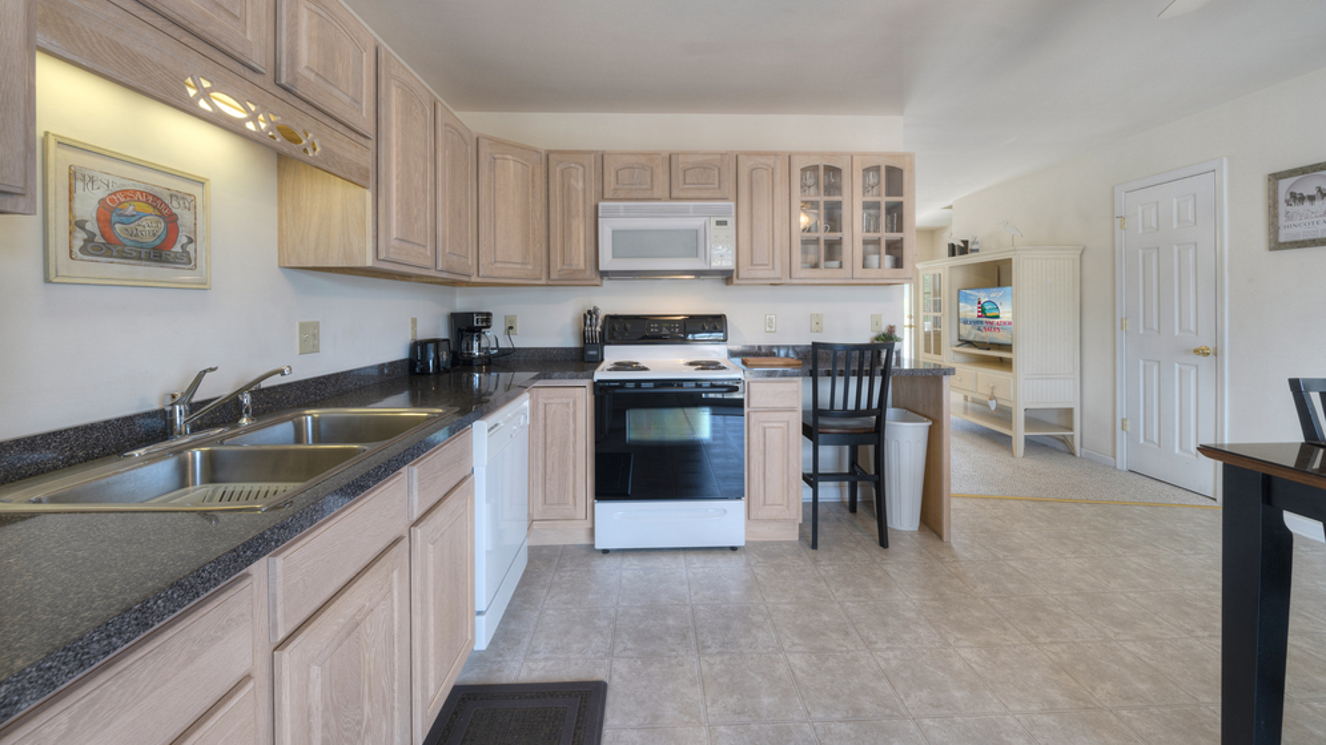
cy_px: 301
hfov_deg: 106.8
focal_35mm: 14
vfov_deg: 73.5
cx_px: 679
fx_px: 492
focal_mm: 13
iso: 320
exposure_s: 1/13
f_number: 8
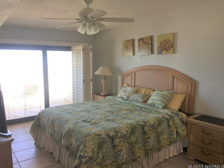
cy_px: 84
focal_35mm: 29
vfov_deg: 48.2
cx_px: 112
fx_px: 188
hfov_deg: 61.7
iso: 40
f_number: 2.2
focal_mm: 4.15
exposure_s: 1/60
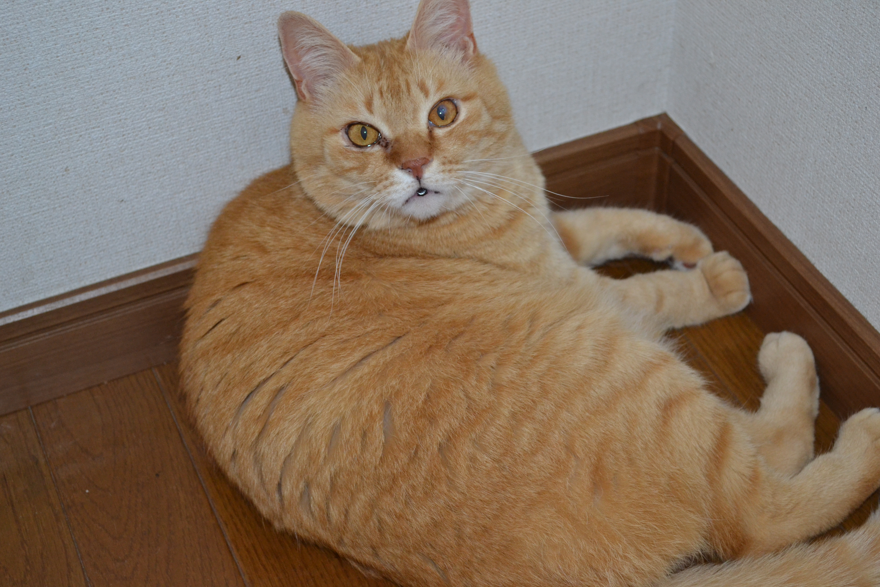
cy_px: 294
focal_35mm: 60
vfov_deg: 22.6
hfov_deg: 33.4
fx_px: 1467
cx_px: 440
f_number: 5.3
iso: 1250
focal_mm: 40
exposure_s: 1/60
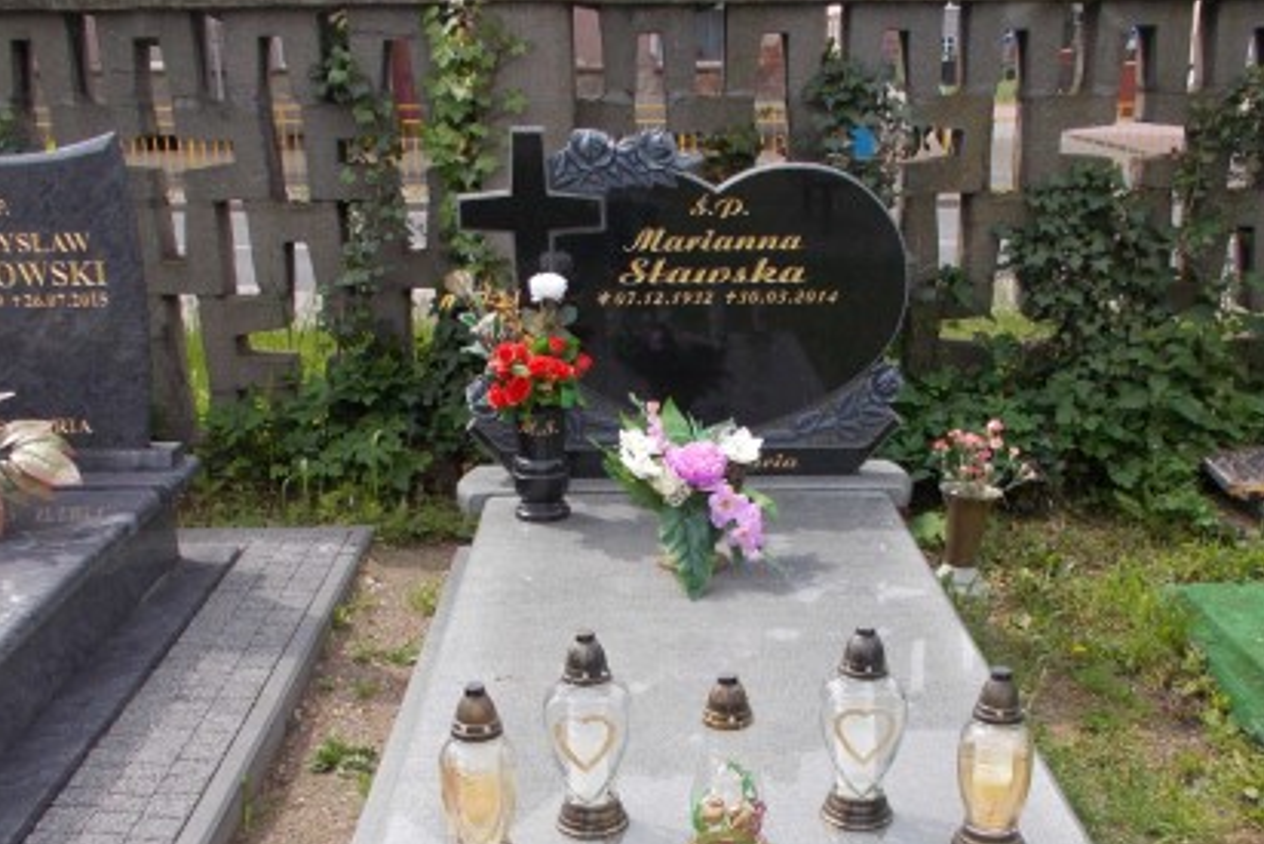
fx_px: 1475
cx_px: 678
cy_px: 626
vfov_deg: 31.4
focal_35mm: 42
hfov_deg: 46.4
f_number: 3.2
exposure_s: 1/500
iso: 80
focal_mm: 4.6
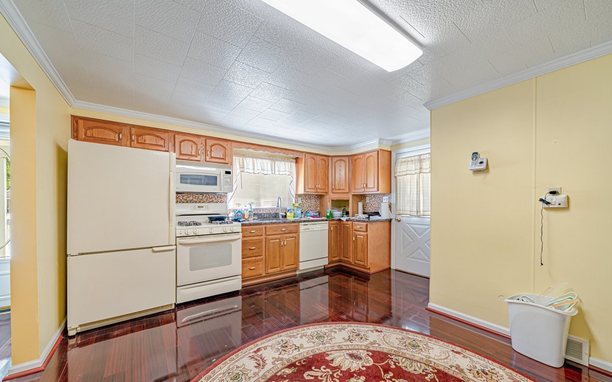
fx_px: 217
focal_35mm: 13
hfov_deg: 109.3
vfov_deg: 82.7
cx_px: 296
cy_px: 205
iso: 50
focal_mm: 12
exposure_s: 1/20
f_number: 11
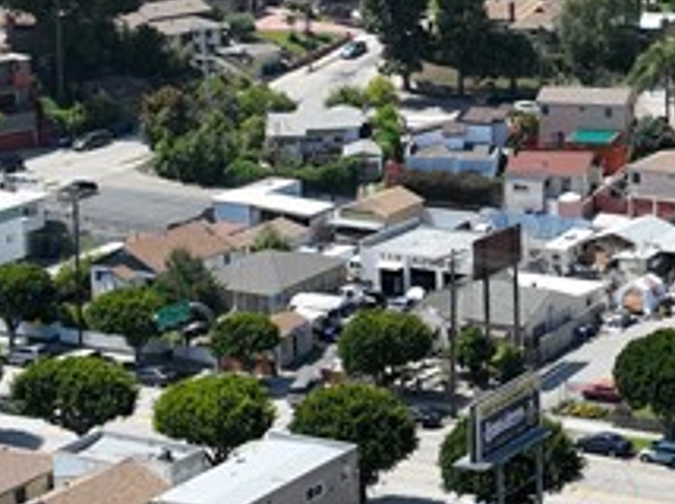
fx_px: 2240
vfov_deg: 12.8
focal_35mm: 115
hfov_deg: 16.7
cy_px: 74
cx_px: 710
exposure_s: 1/2000
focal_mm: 12.29
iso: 100
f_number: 2.8
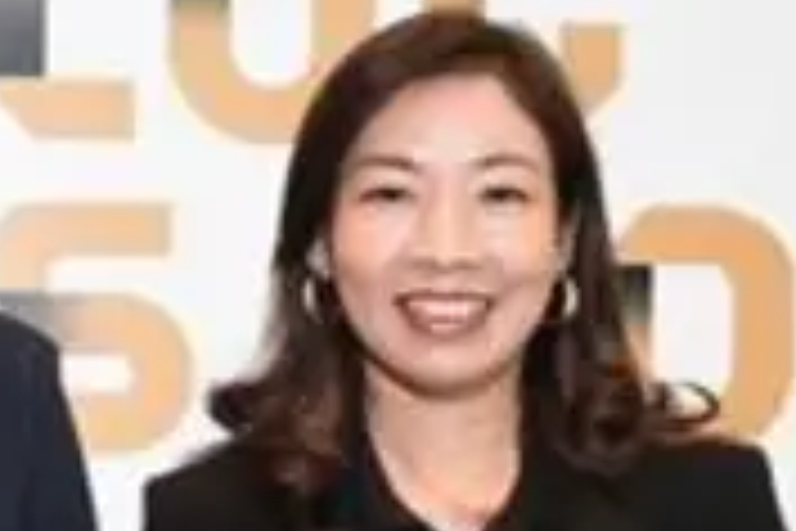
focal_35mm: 141
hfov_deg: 13.8
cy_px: 522
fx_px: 3117
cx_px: -333
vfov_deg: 9.7
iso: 2000
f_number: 5.6
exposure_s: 1/200
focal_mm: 32
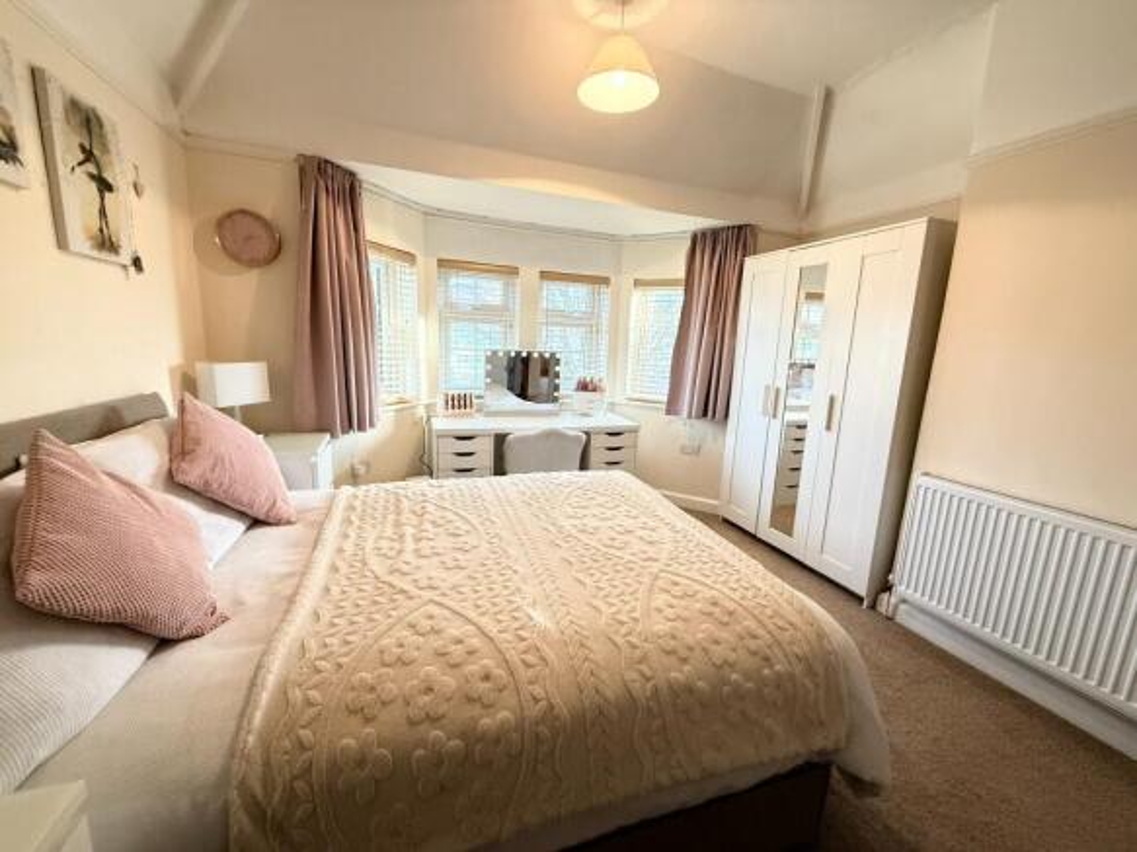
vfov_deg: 85.7
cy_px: 426
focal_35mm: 14
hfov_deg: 102.1
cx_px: 568
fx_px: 460
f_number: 2.2
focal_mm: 2.22
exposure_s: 1/50
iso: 400
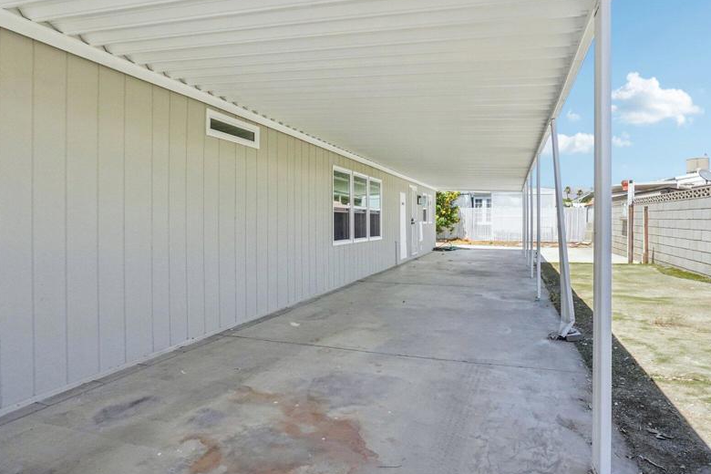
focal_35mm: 21
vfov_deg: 59.3
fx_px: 415
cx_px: 358
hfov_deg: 81.2
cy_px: 211
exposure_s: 1/1500
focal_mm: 16
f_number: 16
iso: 3200
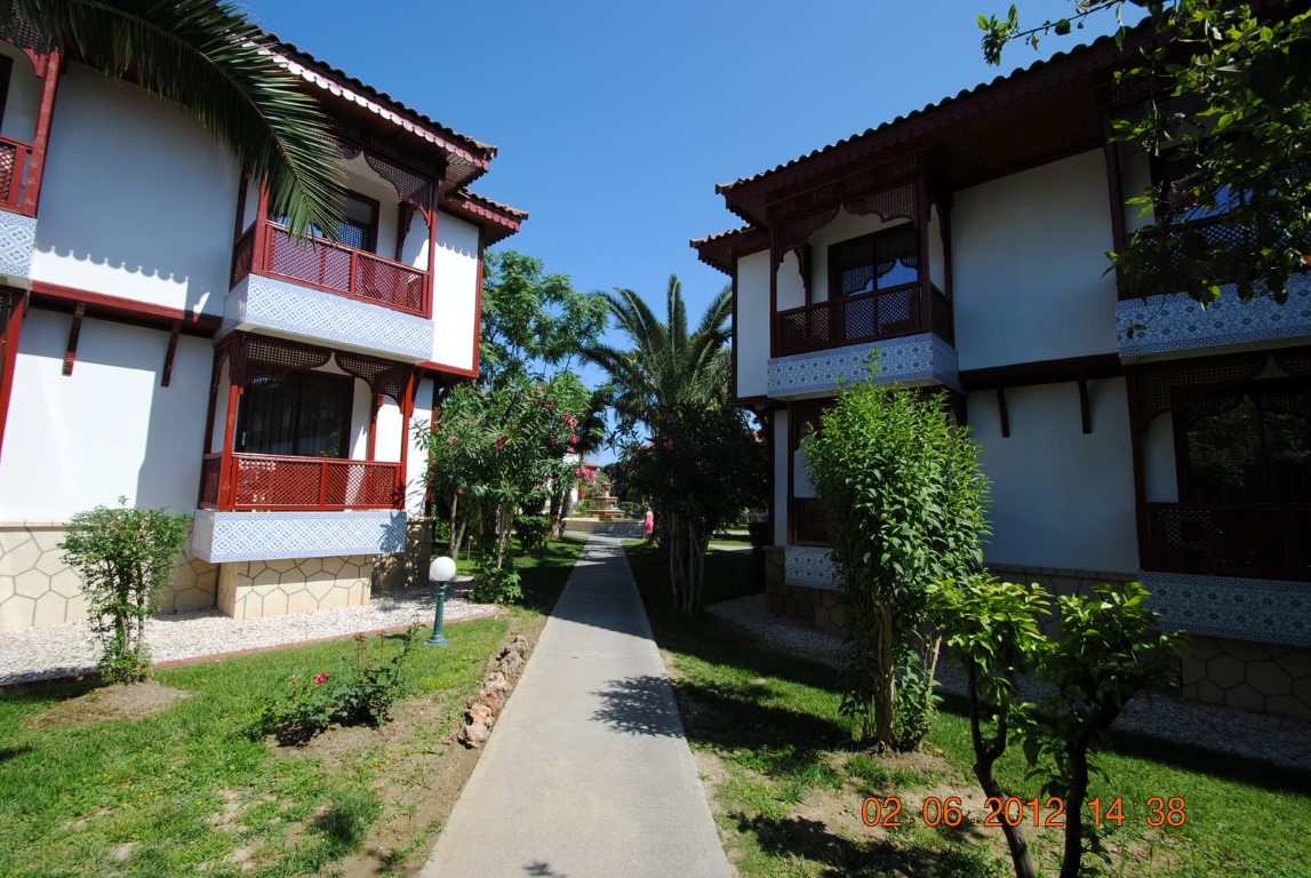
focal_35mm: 15
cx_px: 656
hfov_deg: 100.3
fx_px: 547
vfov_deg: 77.5
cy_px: 439
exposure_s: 1/250
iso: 100
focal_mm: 10
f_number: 8
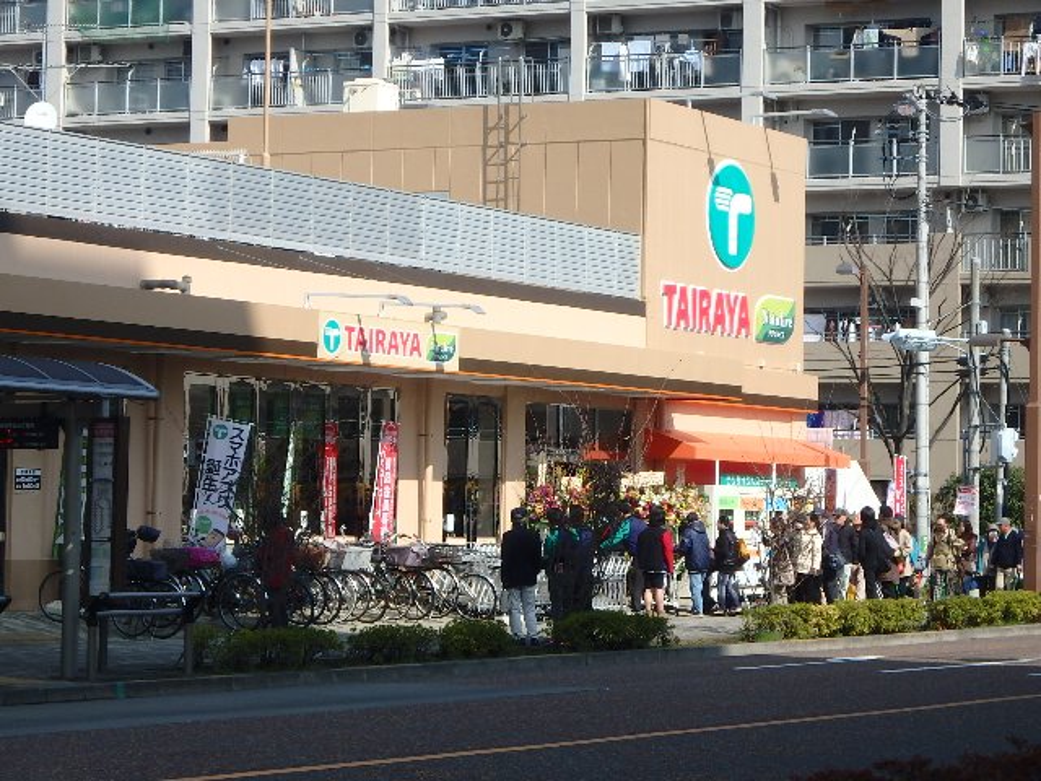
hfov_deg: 18.7
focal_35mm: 105
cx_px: 520
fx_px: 3158
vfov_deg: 14.1
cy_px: 390
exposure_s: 1/400
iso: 125
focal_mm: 18.7
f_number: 5.7
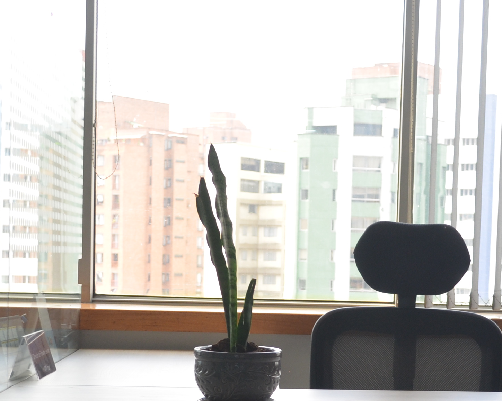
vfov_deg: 17.5
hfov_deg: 22.2
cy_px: 398
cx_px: 289
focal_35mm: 86
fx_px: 1278
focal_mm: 24
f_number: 4
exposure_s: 1/60
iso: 400
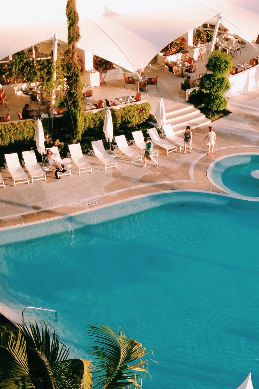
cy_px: 256
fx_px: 701
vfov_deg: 30.7
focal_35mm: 65
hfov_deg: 19.4
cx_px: 331
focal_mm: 4.28
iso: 50
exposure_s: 1/665
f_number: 2.4
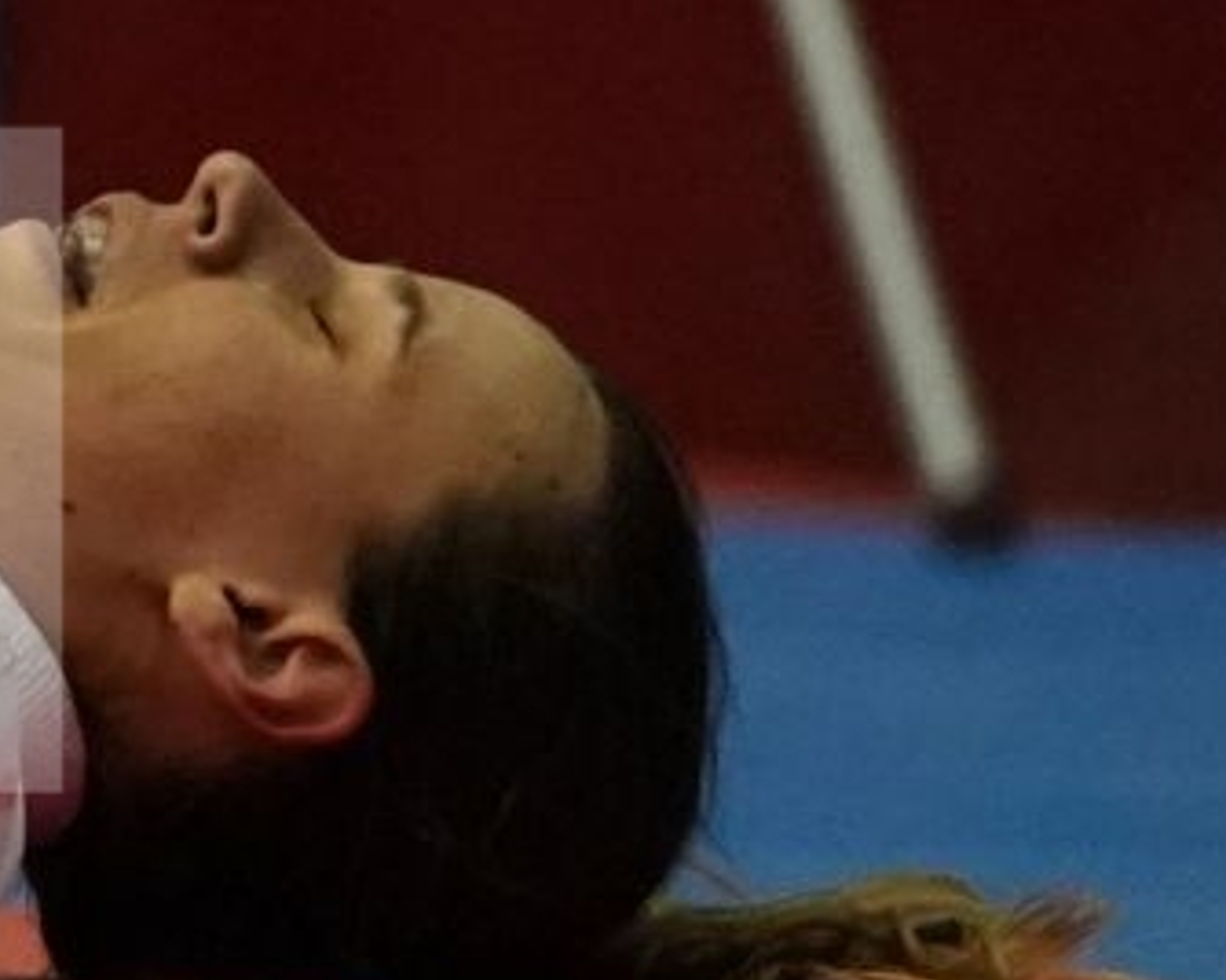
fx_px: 51271
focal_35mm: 1413
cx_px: -1519
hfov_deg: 1.4
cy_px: 461
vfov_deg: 1.1
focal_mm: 187
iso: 6400
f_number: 2.8
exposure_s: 1/800
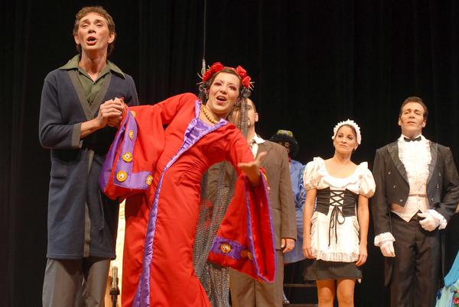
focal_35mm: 75
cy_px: 154
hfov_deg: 27.0
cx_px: 230
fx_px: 958
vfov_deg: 18.2
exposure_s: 1/60
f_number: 3.5
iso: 450
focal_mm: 50
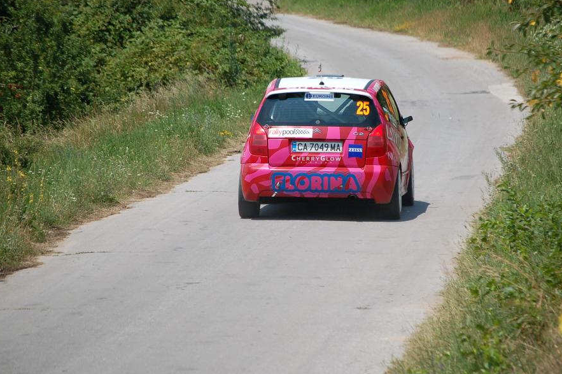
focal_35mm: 261
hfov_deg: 7.9
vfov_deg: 5.3
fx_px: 4071
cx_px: 308
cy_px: 163
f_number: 5.3
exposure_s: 1/1250
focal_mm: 150
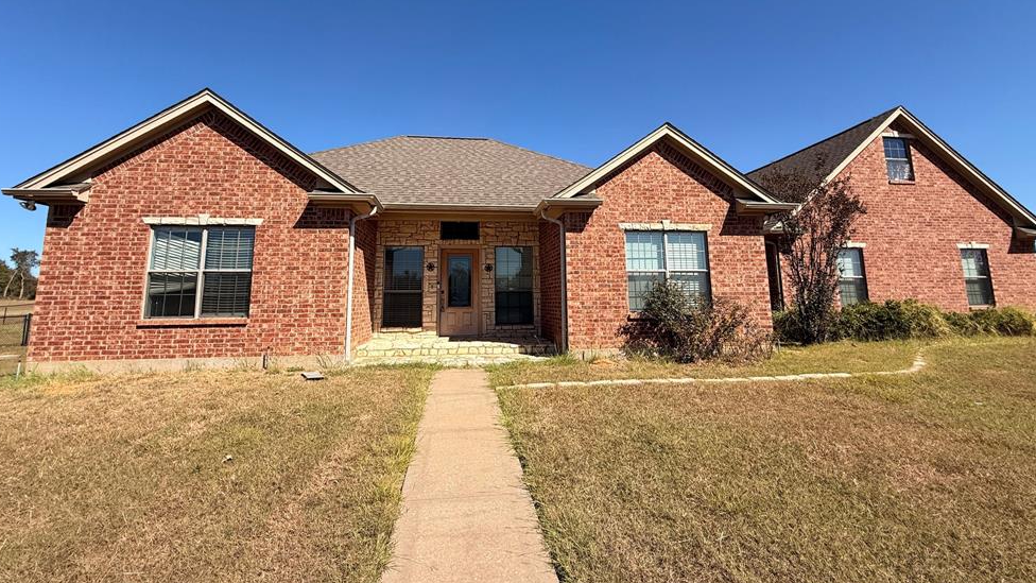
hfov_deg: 99.4
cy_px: 236
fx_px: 440
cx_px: 511
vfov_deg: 66.5
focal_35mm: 16
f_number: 2.2
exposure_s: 1/2165
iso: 50
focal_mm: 2.22
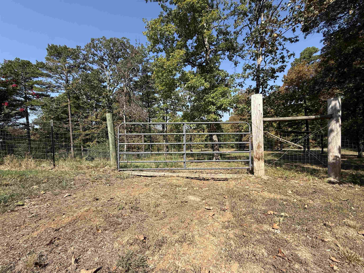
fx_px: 147
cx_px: 182
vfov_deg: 85.7
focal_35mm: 14
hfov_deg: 102.1
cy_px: 136
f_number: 2.2
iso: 50
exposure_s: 1/1189
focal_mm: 2.22
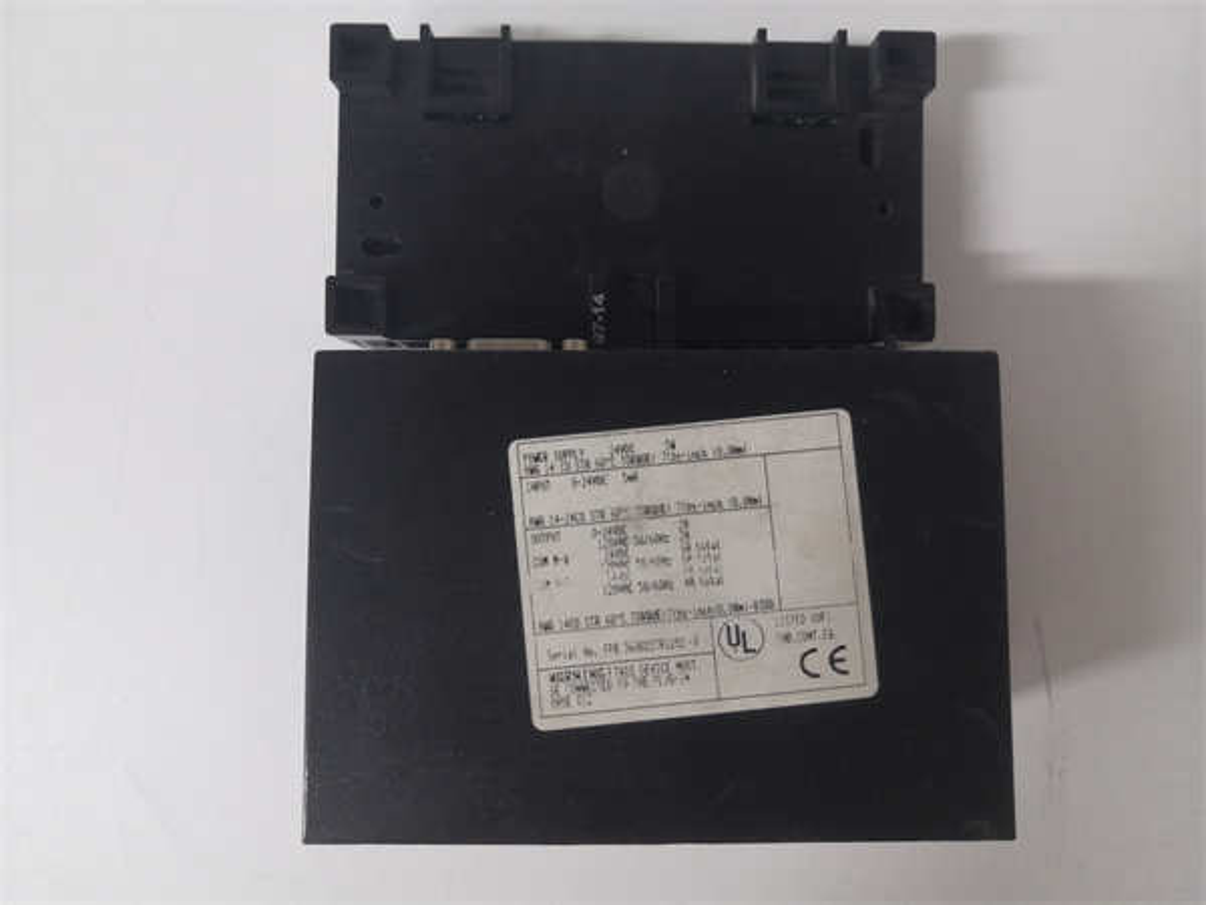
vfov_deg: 51.4
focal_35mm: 27
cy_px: 452
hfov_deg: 65.3
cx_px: 603
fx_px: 941
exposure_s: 1/50
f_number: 1.8
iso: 320
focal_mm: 3.95
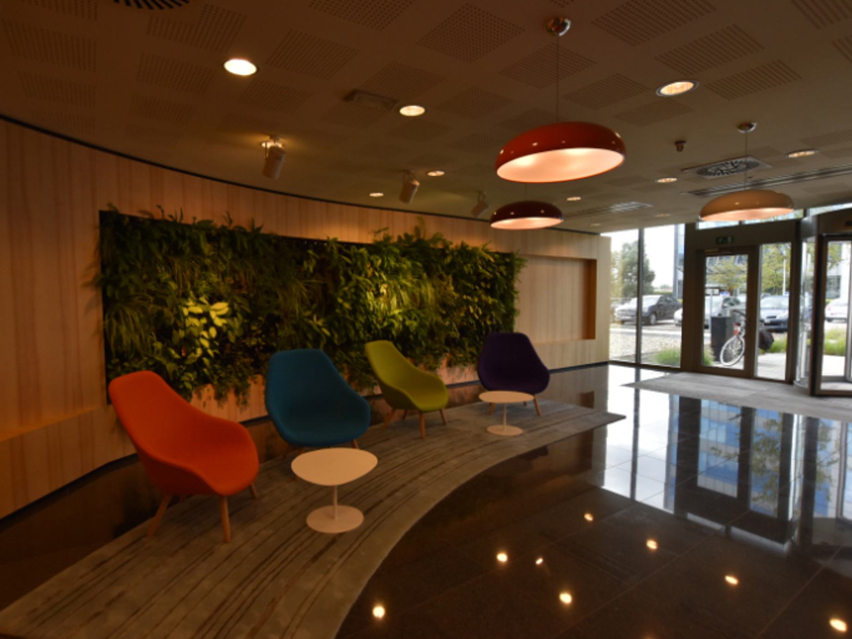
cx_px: 381
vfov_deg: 69.9
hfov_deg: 85.7
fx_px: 457
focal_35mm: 19
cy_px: 320
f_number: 5.6
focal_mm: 11
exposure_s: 1/125
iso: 400
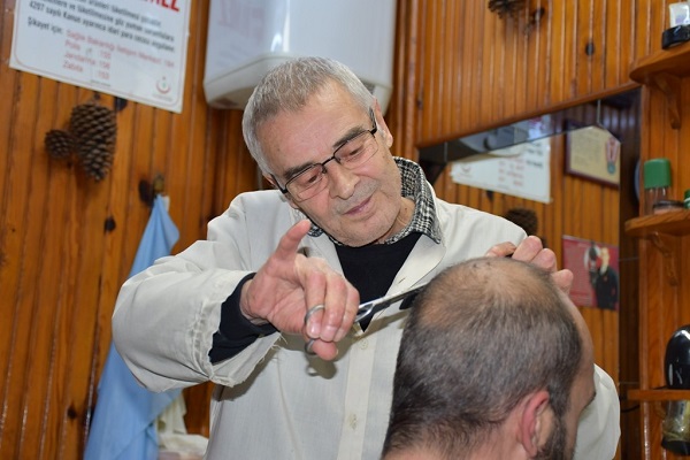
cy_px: 230
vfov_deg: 23.8
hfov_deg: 35.1
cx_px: 345
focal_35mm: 57
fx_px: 1092
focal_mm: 38
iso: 640
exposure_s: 1/60
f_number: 4.2
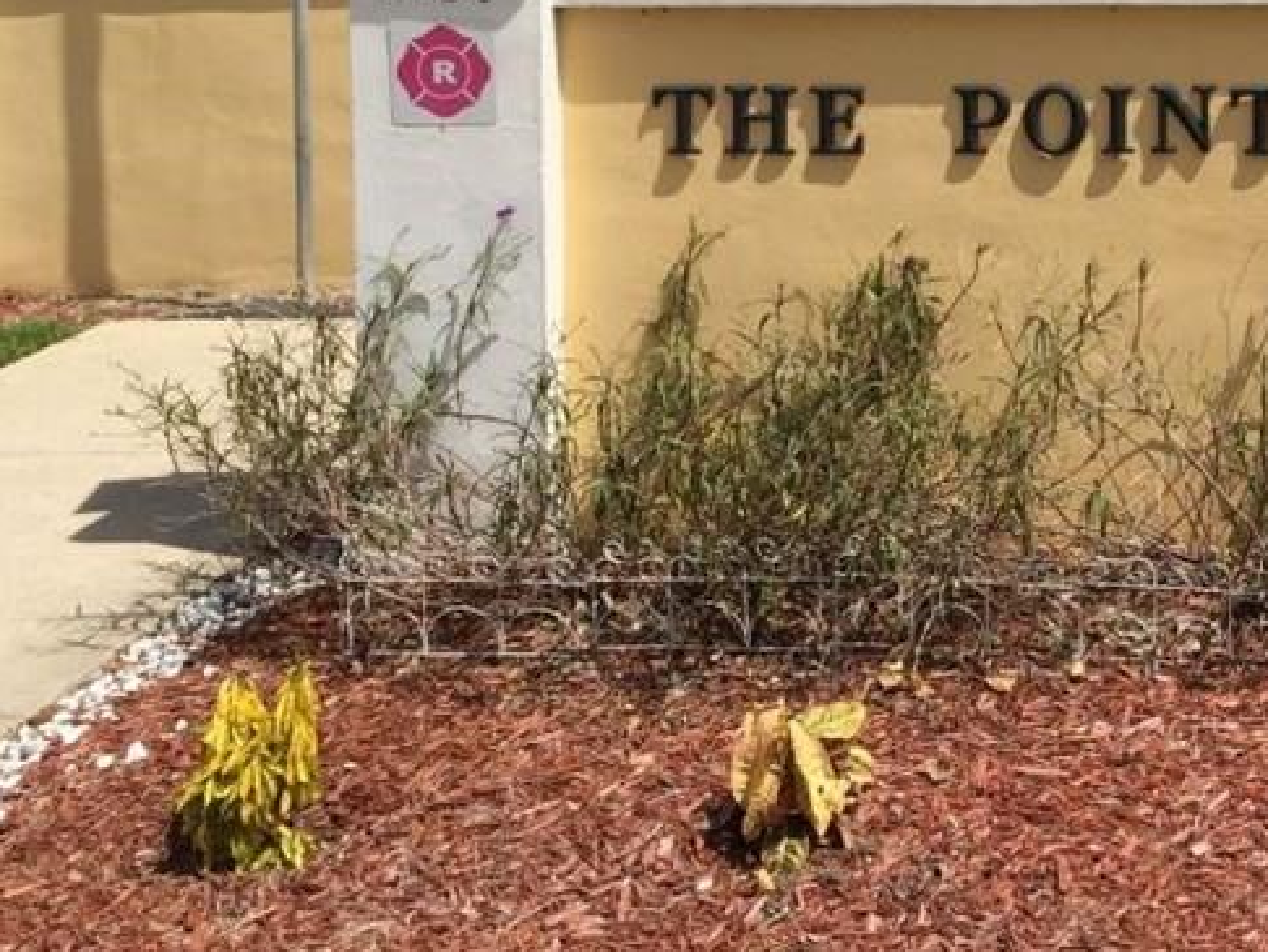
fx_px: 2236
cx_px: 1246
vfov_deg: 23.0
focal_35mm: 61
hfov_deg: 29.7
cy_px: -9
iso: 32
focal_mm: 4.15
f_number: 2.2
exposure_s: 1/2639
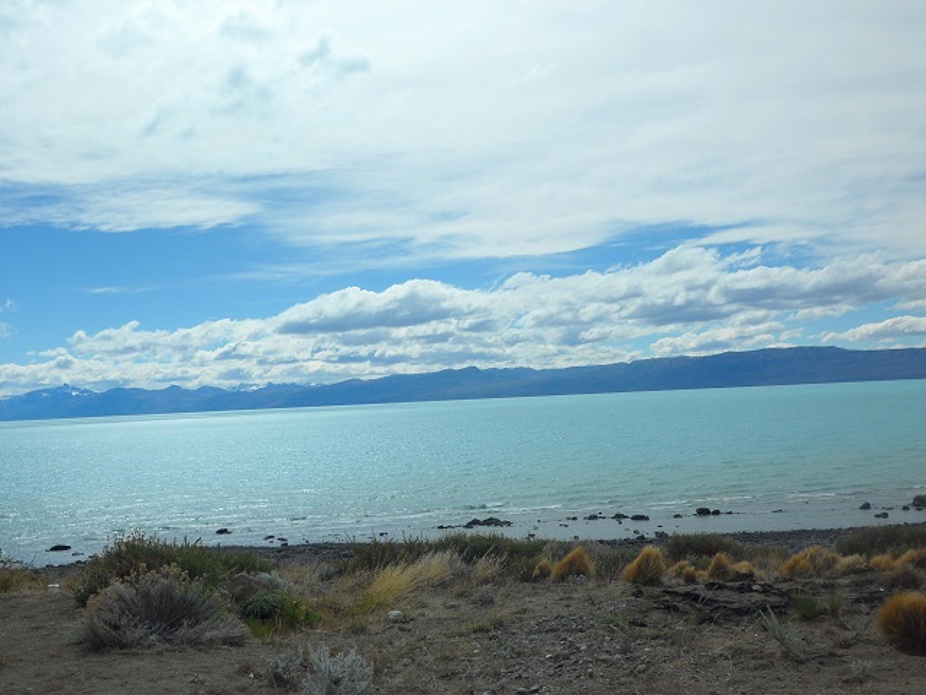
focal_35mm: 37
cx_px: 463
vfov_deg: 38.7
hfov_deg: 50.1
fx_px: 990
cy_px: 348
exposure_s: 1/250
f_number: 10.1
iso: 80
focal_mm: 6.6
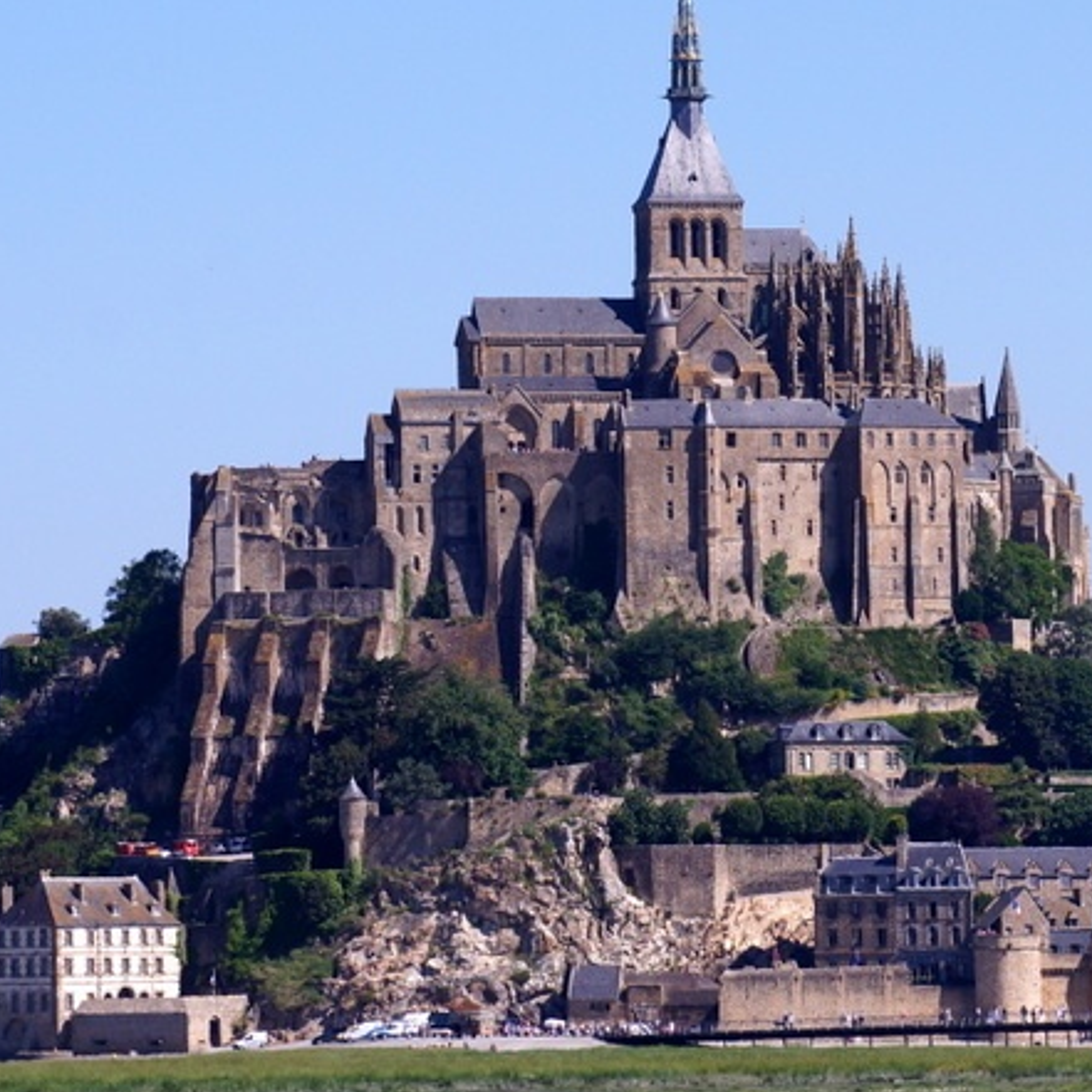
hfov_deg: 5.4
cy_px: 477
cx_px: 688
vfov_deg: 5.4
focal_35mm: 325
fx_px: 11599
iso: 100
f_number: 10
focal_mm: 110
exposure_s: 1/250
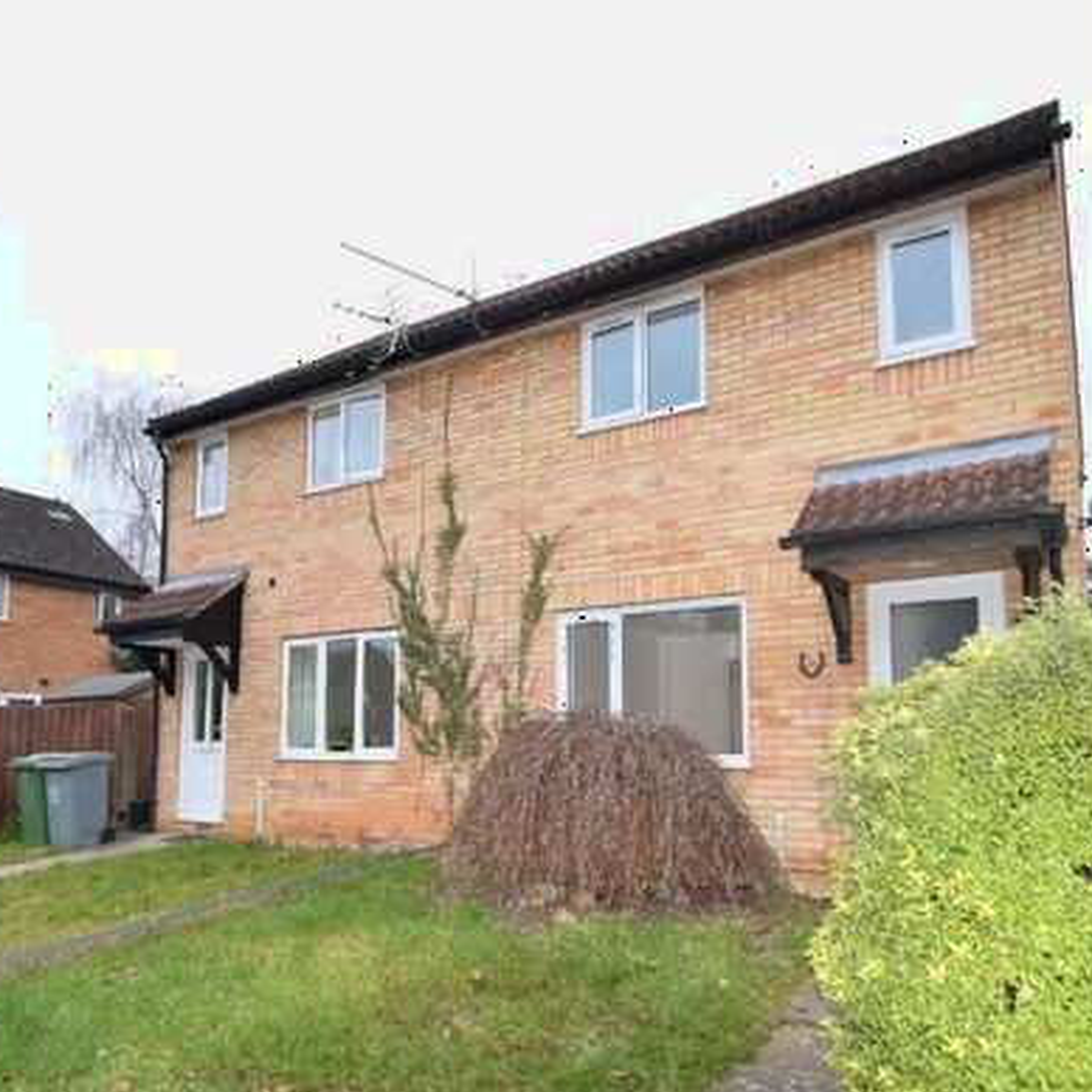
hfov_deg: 67.3
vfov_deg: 66.7
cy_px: 646
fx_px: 821
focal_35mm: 23
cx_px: 538
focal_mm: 10
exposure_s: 1/100
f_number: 5
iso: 800
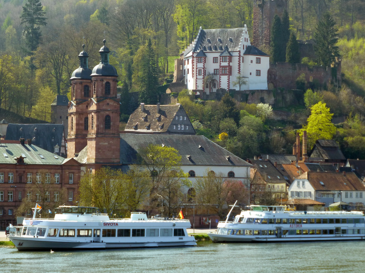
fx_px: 1455
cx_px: 190
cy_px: 131
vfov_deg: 10.7
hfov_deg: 14.3
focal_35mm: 138
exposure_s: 1/200
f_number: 5.3
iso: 100
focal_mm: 20.6
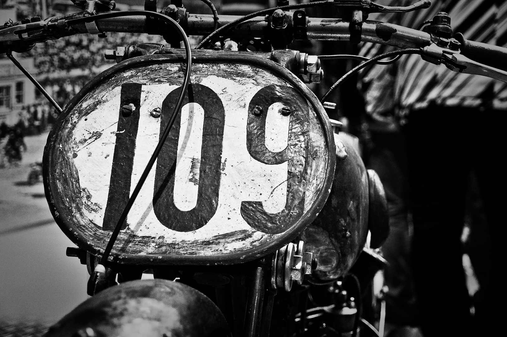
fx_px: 949
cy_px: 168
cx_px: 254
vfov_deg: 20.1
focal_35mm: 68
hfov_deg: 29.9
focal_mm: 45
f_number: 4.8
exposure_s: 1/40
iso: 1000
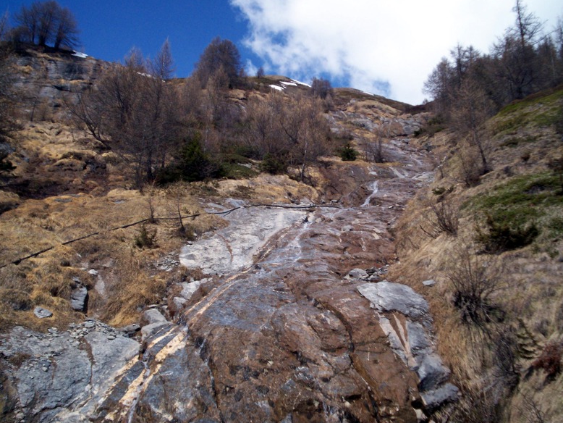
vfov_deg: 38.7
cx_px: 284
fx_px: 602
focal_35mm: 37
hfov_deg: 50.1
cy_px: 212
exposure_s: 1/1148
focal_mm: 5.9
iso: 100
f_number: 4.5
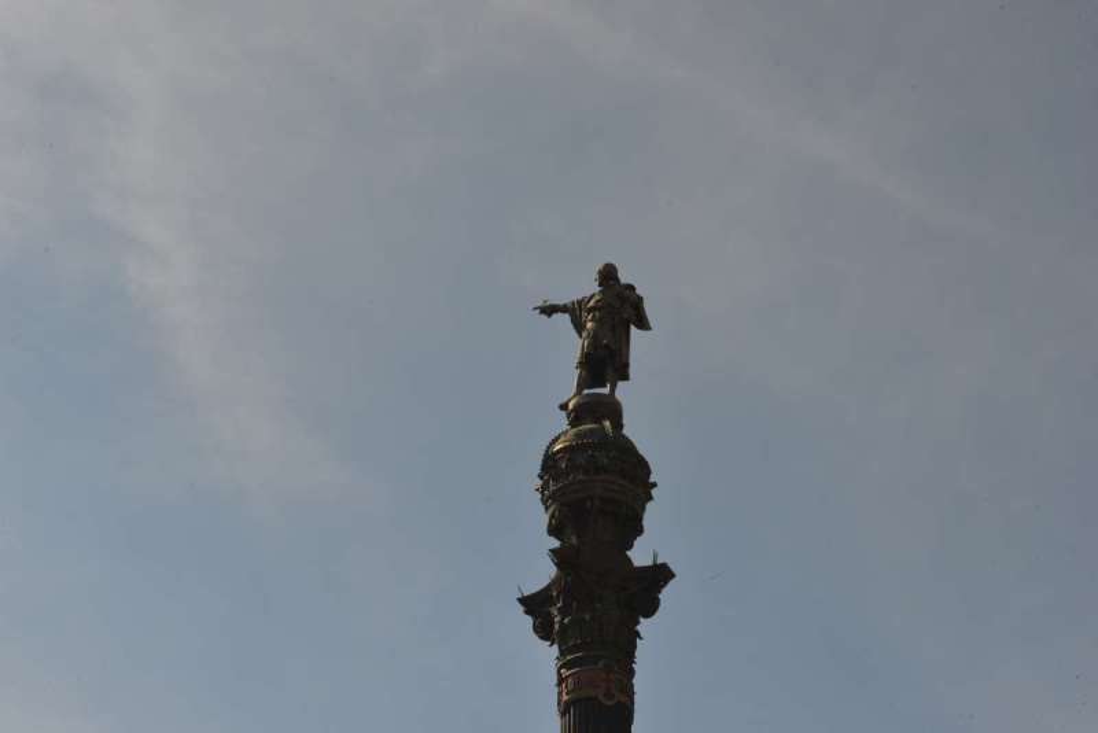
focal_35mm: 70
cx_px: 549
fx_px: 2136
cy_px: 366
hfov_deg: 28.8
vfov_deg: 19.5
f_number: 22
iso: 360
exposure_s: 1/100
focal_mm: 70
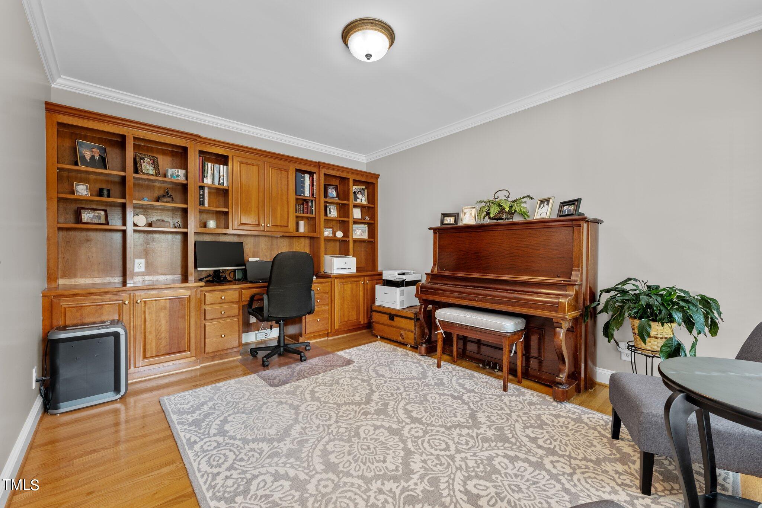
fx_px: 296
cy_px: 254
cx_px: 381
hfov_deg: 104.3
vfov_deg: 81.2
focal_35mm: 14
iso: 400
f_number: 8
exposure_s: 1/1.25
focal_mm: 14
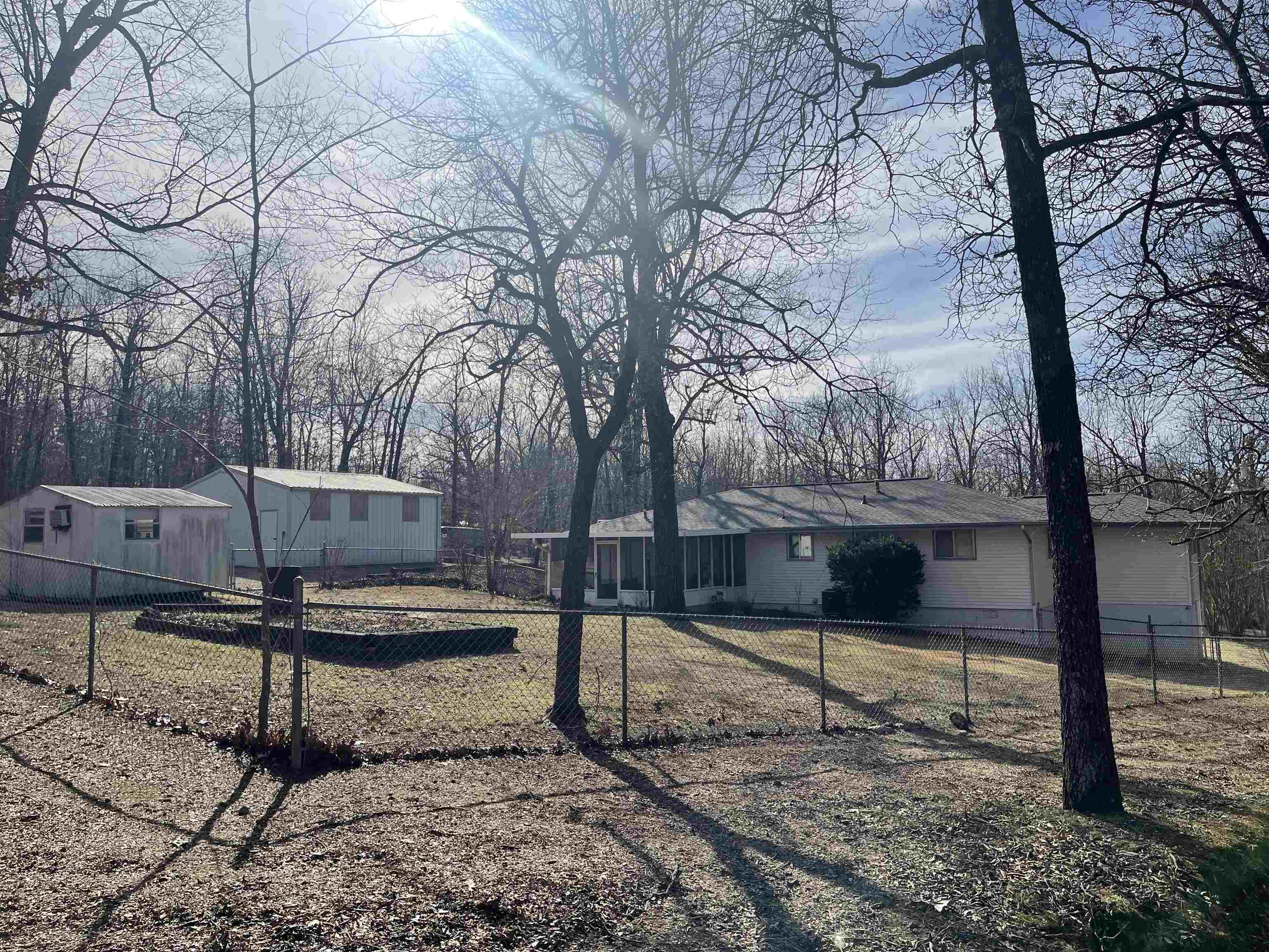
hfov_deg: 69.4
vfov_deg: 54.9
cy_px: 476
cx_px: 634
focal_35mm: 25
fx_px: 916
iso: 32
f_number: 1.6
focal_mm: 5.1
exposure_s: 1/6993
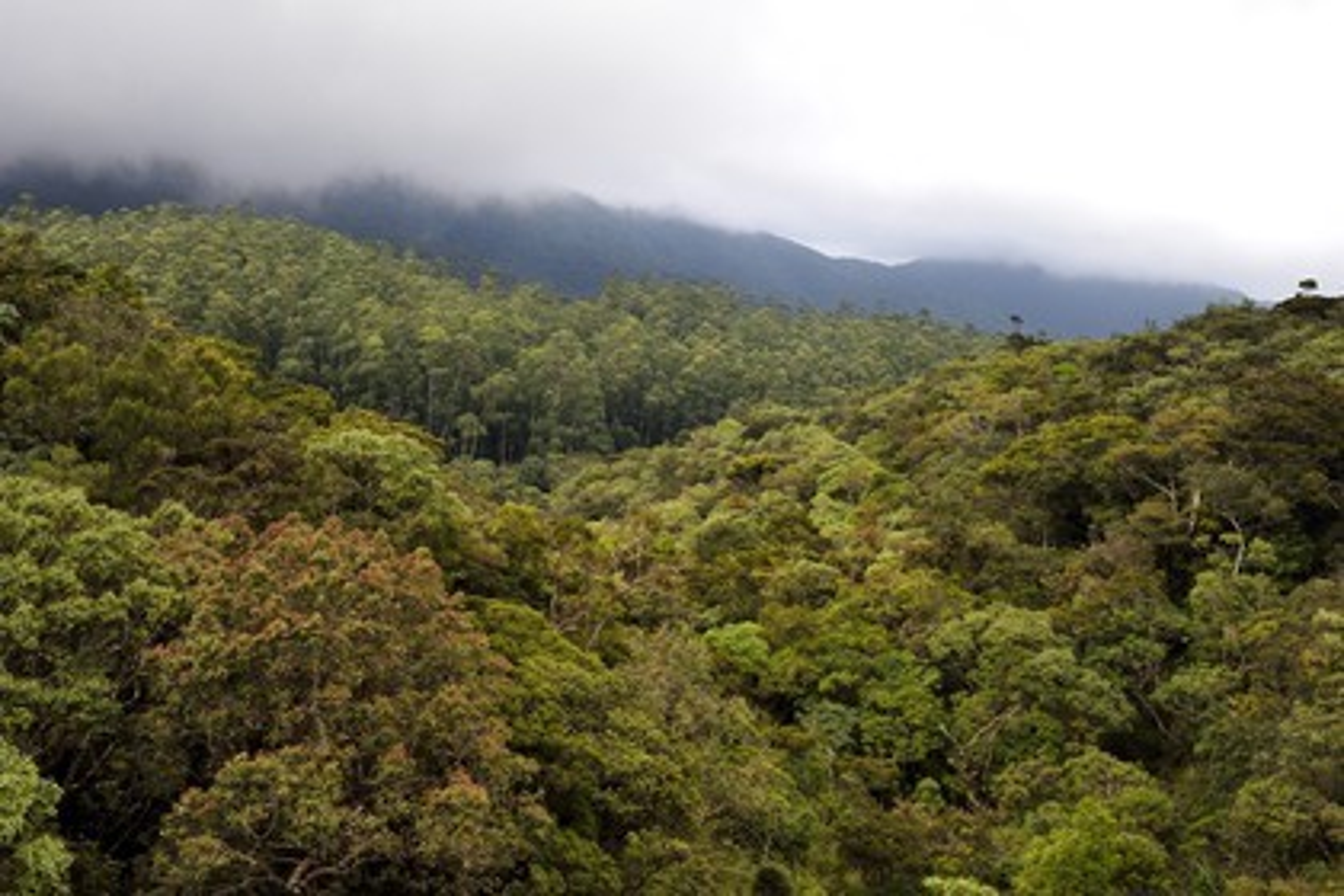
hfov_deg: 55.8
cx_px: 672
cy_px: 448
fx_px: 1269
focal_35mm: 34
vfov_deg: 38.9
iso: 800
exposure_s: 1/500
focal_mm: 34
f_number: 8
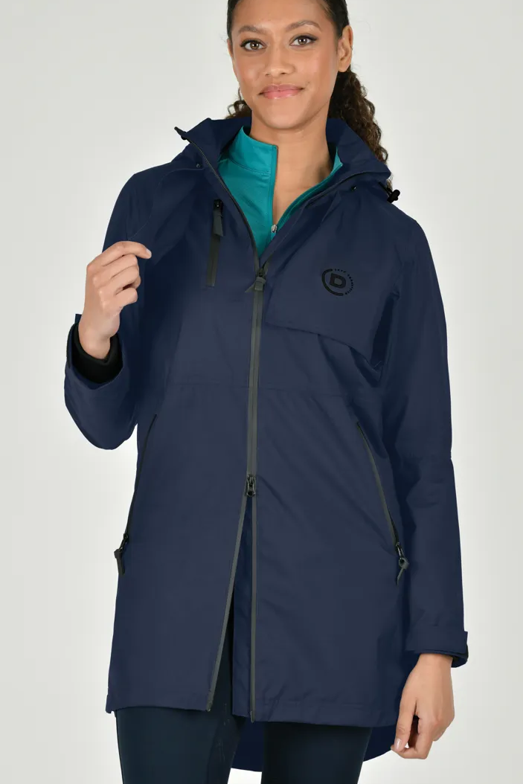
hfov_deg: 9.3
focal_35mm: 148
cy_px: 379
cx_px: 262
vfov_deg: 13.9
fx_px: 3224
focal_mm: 130
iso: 125
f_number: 5.6
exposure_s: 1/160
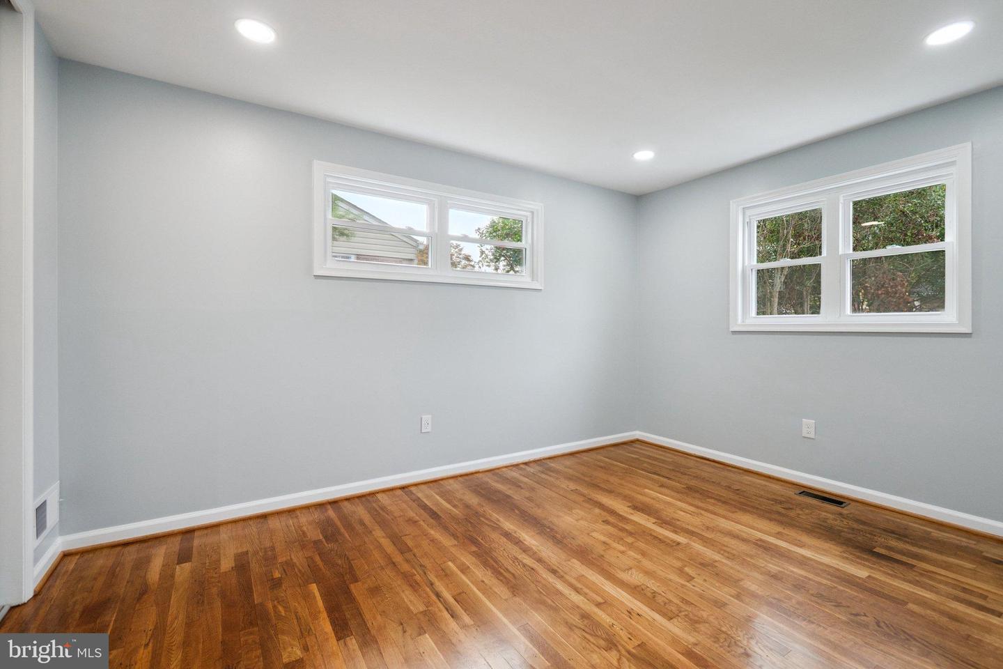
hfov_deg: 100.4
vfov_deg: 77.3
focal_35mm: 15
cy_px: 334
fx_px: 418
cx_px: 502
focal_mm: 10
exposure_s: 1/80
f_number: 5.6
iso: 400
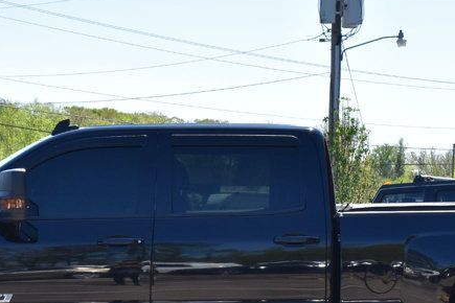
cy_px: 240
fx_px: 1340
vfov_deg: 12.9
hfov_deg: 19.3
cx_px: 215
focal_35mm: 106
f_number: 11
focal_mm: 30
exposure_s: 1/400
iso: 400
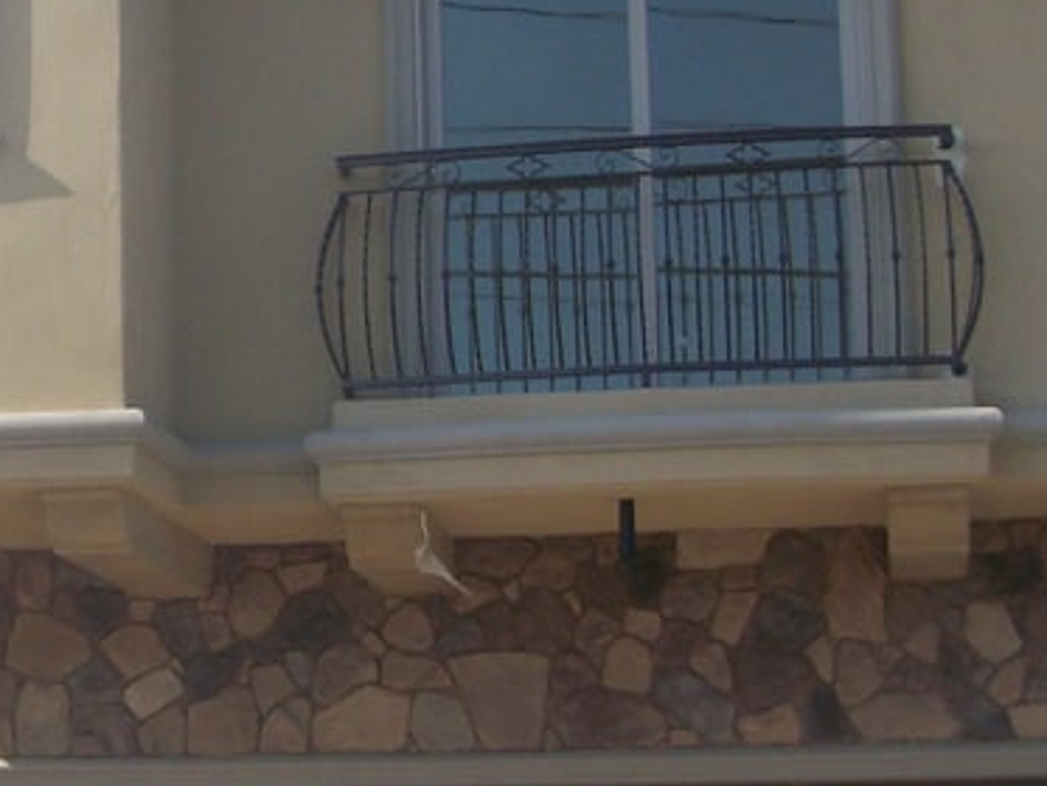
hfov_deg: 15.0
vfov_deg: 11.9
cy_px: 292
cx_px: -344
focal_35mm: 125
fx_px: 3782
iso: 80
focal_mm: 6.3
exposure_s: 1/800
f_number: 3.1
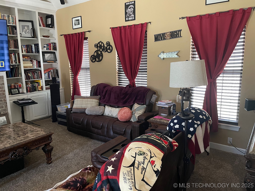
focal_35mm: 25
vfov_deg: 54.9
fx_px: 184
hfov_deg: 69.4
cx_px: 128
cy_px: 96
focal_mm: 5.1
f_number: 1.6
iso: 500
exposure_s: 1/40
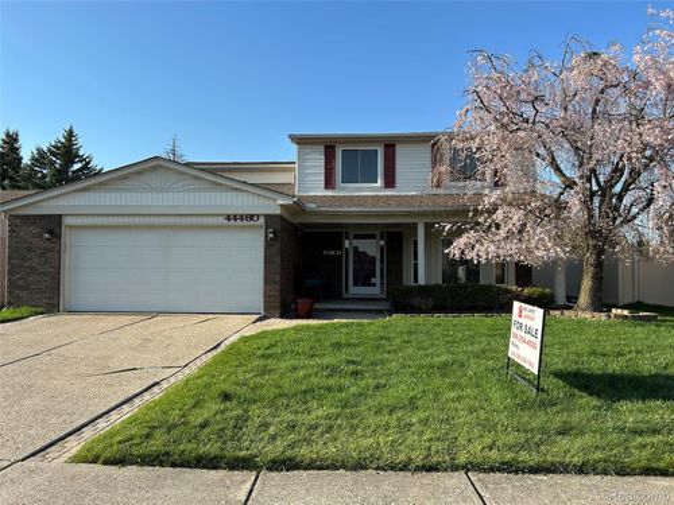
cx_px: 337
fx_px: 506
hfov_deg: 67.3
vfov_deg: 53.1
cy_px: 252
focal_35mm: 26
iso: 50
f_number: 1.5
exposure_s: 1/2299
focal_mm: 5.7
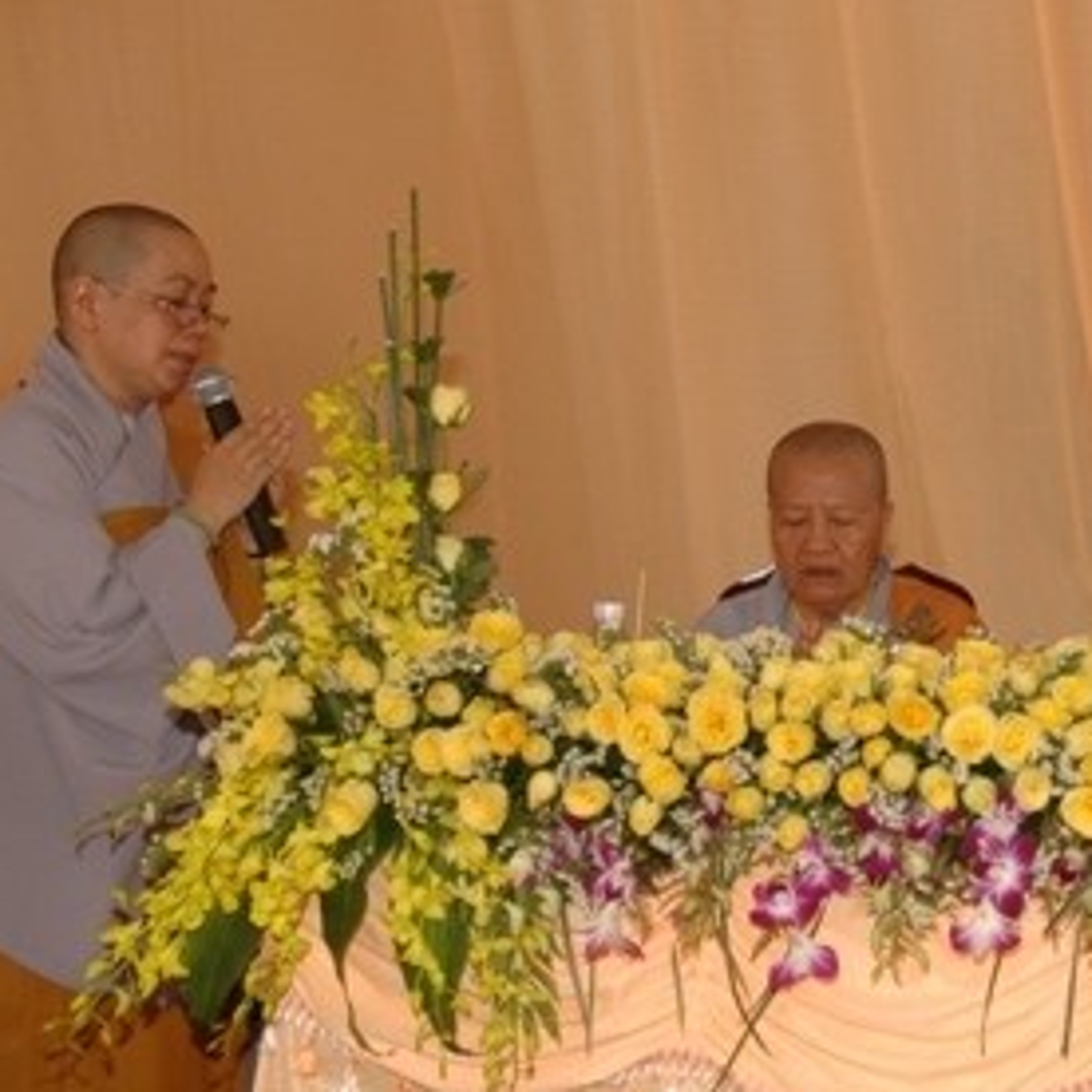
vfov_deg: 23.3
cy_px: 447
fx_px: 2641
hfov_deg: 22.2
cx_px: 1183
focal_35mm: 74
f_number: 5
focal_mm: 25
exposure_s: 1/80
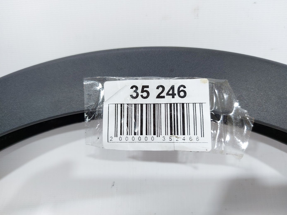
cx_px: 144
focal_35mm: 24
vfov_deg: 56.8
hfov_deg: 71.6
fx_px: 199
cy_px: 108
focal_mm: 5.23
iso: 64
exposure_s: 1/50
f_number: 1.8
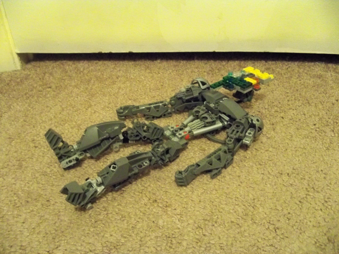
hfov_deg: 52.6
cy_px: 127
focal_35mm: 35
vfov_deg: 40.7
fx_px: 343
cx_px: 170
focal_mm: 6.2
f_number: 3.5
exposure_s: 1/8
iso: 1600
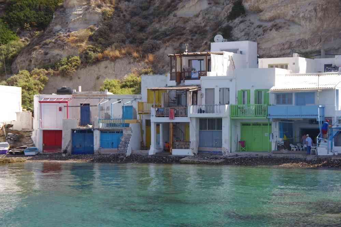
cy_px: 114
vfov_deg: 14.0
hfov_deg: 20.9
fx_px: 923
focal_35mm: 98
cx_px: 170
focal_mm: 65
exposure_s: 1/100
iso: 200
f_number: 8
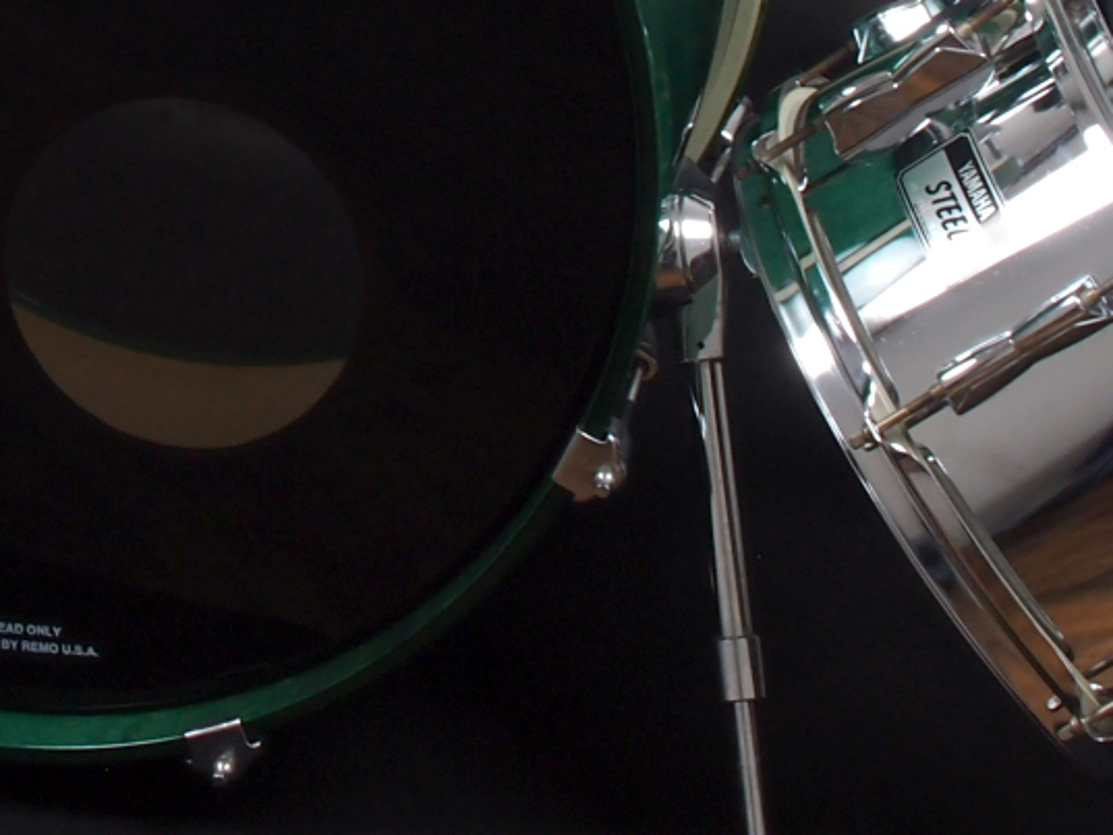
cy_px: -278
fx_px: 4406
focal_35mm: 137
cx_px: 106
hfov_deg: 14.3
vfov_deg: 10.6
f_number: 13
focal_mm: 23
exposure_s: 1/1.6
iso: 200
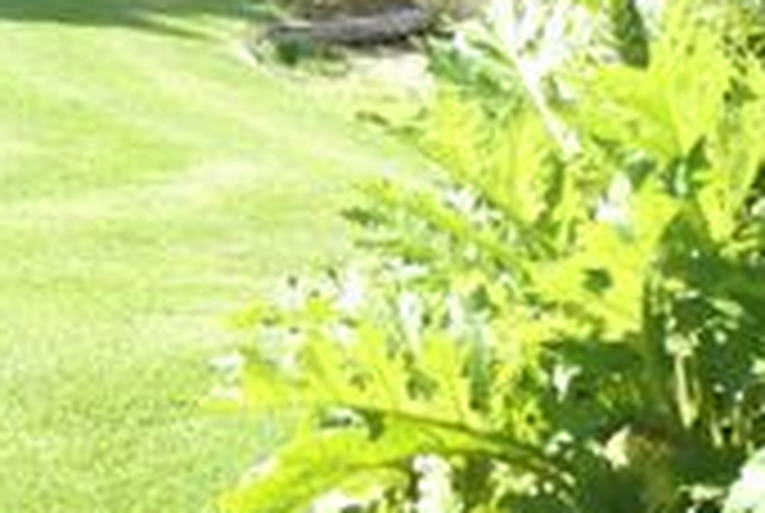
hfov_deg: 13.8
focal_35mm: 148
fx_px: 3150
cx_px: 220
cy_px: -245
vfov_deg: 9.1
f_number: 8
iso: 100
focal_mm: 28
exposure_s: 1/160
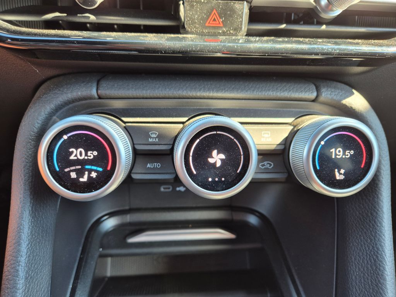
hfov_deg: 73.9
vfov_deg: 58.9
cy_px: 148
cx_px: 198
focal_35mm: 23
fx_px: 263
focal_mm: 5.4
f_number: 1.8
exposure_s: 1/50
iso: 50
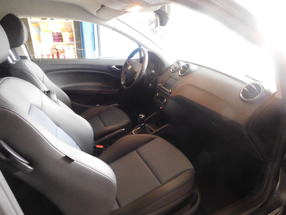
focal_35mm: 23
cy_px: 108
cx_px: 143
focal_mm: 4
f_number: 3
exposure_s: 1/8
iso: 560
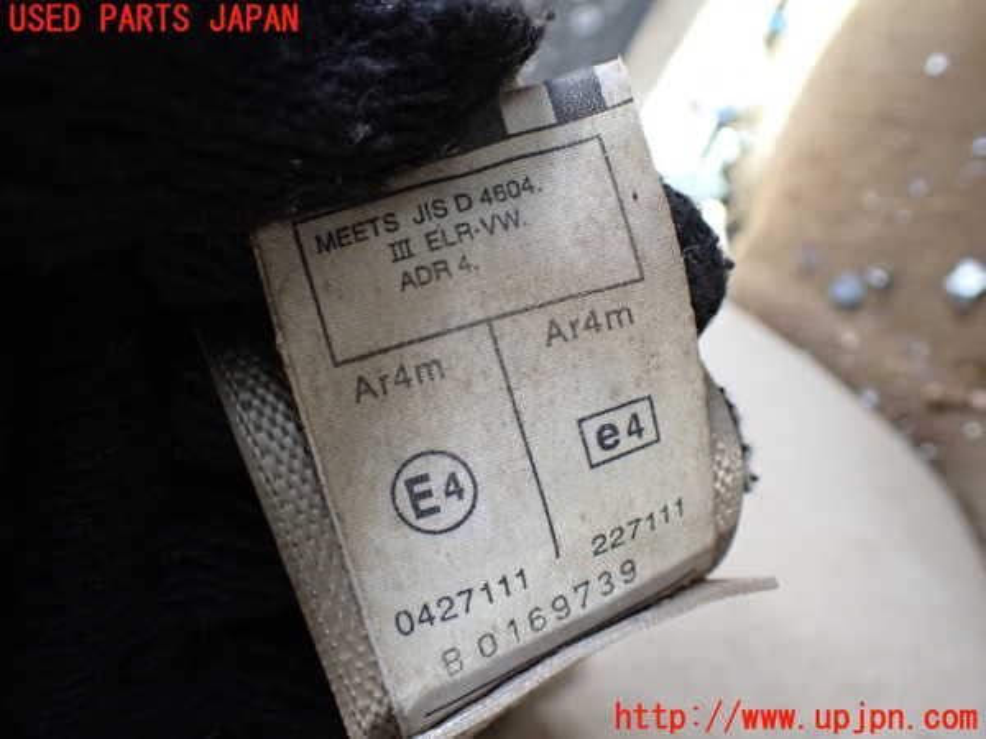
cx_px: 493
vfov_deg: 46.8
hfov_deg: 60.0
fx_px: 855
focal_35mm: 30
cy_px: 370
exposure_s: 1/125
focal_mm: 5.4
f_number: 2.3
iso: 250
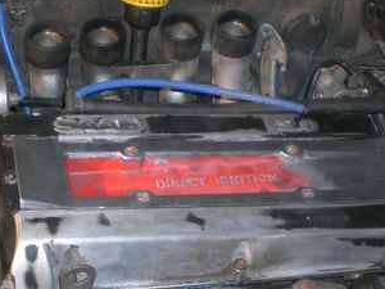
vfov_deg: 18.1
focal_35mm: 81
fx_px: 901
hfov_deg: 23.8
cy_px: 207
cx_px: 77
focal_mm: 6.3
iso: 100
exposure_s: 1/60
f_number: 3.1
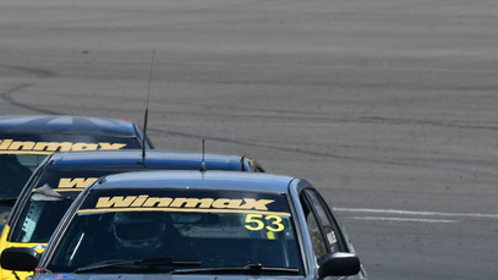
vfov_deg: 0.8
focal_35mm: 1483
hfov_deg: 1.5
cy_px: 199
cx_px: 92
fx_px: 19584
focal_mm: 480
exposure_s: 1/640
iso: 200
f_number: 10
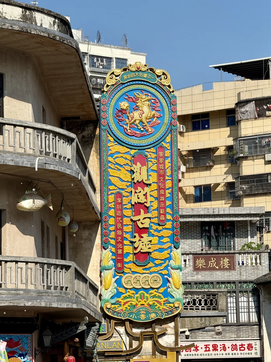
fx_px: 1253
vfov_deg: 16.4
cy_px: 181
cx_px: 136
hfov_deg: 12.3
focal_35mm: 120
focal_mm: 15.66
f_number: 2.8
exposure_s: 1/2083
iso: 50
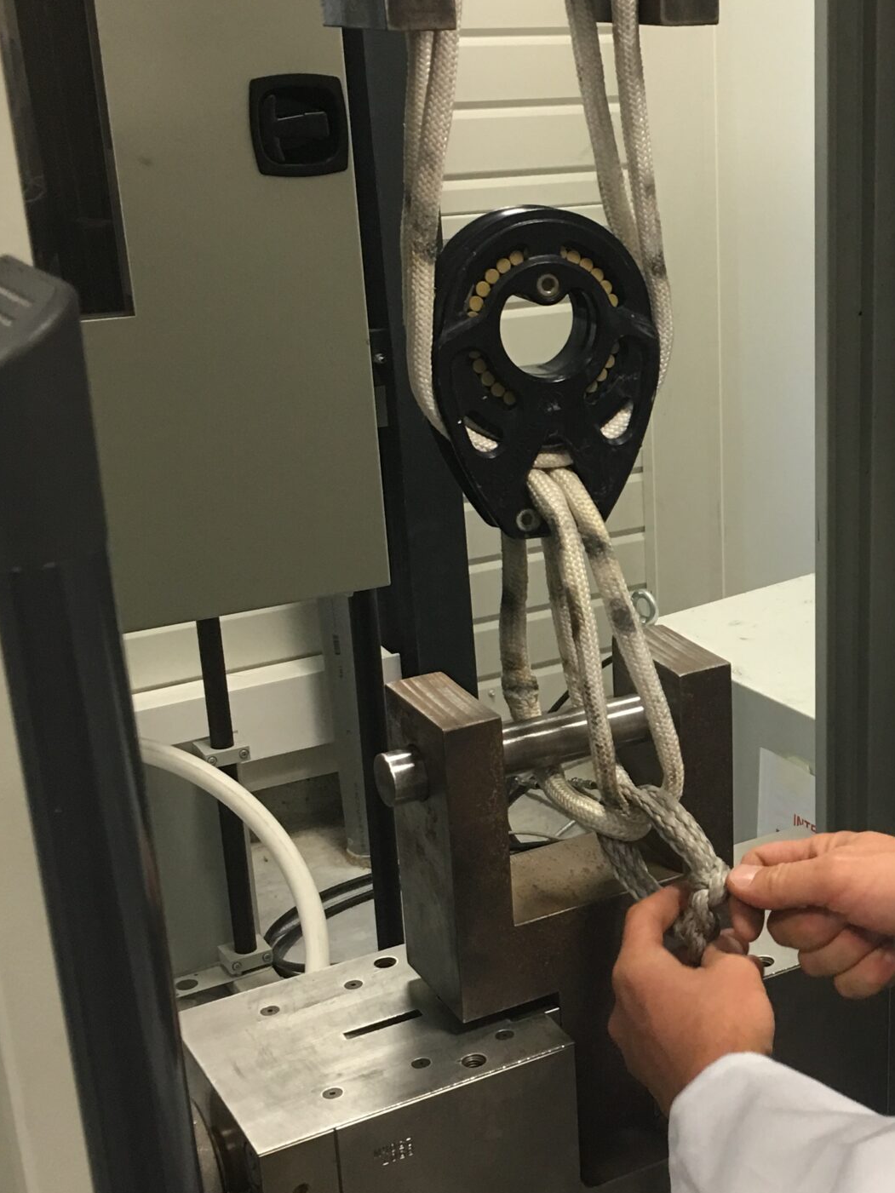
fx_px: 1827
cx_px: 810
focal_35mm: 53
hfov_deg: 26.6
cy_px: 661
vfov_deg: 36.1
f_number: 2.2
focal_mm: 4.15
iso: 64
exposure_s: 1/17
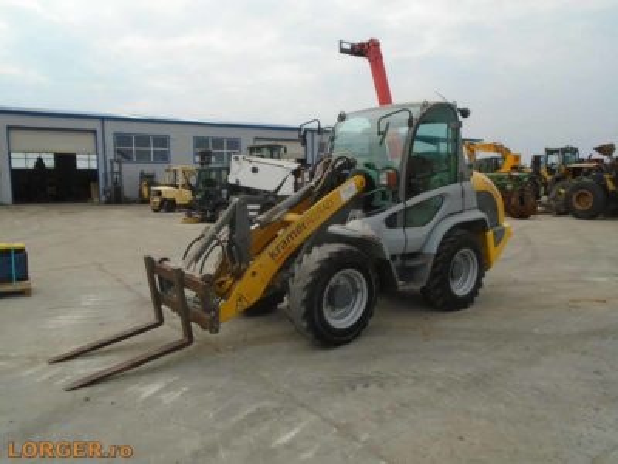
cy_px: 232
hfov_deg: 67.3
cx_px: 309
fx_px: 464
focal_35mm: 26
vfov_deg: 53.1
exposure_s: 1/1000
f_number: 3.2
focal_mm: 4.6
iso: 100
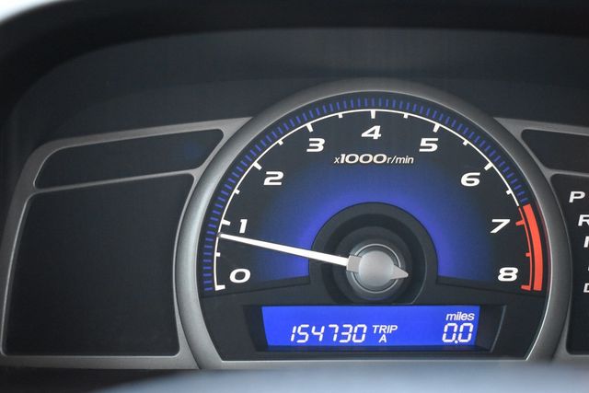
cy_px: 196
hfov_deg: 33.4
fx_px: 982
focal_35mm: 60
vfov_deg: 22.6
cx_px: 294
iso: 4000
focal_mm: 40
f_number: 5
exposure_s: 1/125
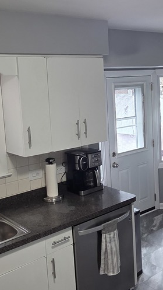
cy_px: 128
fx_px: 315
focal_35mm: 41
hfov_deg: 28.9
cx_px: 108
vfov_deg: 49.3
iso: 125
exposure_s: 1/120
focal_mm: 2.2
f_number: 2.2
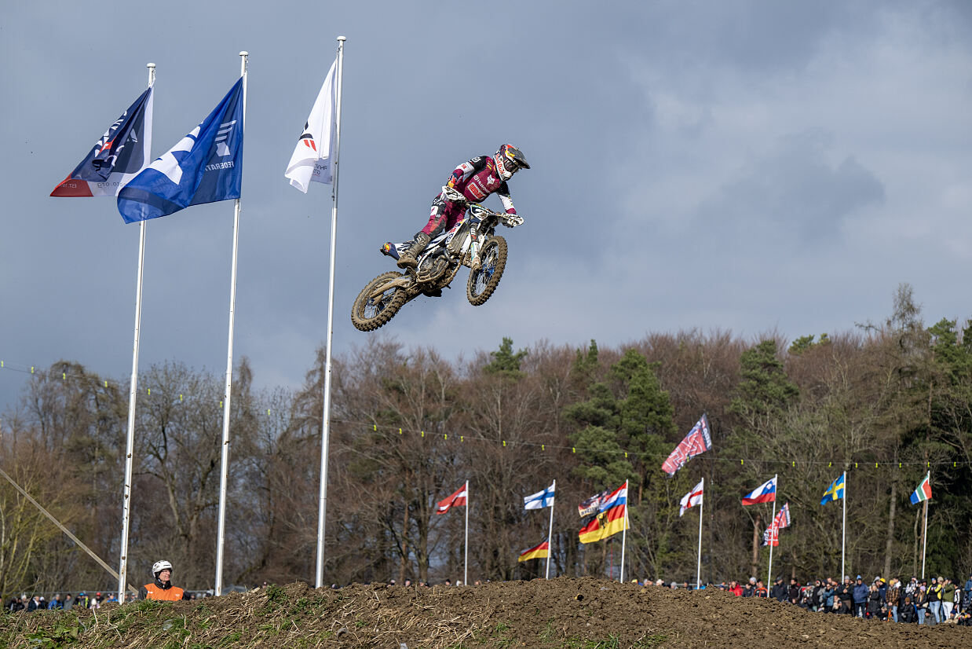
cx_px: 486
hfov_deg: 13.7
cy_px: 324
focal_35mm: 150
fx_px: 4051
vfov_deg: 9.2
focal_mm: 150
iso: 320
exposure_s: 1/2000
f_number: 6.3
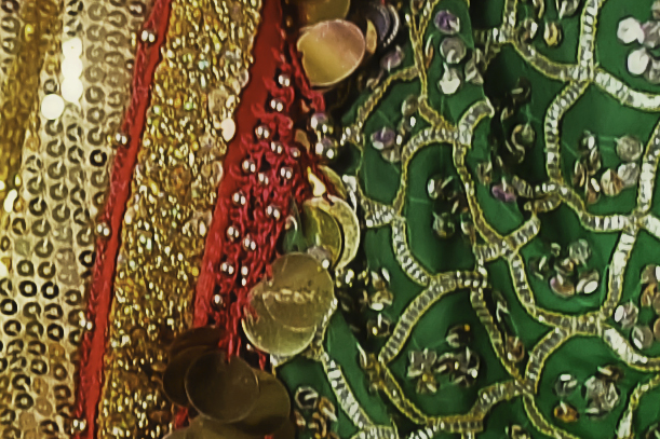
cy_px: 451
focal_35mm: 348
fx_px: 6378
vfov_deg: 3.9
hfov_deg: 5.8
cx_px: -738
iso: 800
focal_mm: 50
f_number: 2.8
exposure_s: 1/80
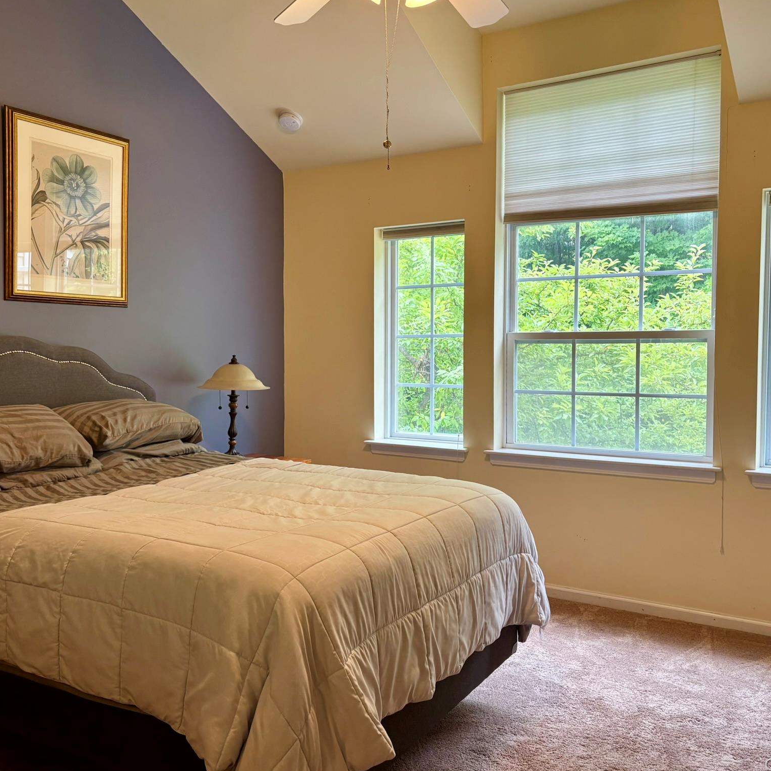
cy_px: 387
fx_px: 781
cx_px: 348
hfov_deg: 52.4
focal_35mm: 31
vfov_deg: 52.5
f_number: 1.6
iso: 80
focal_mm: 5.96
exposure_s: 1/120
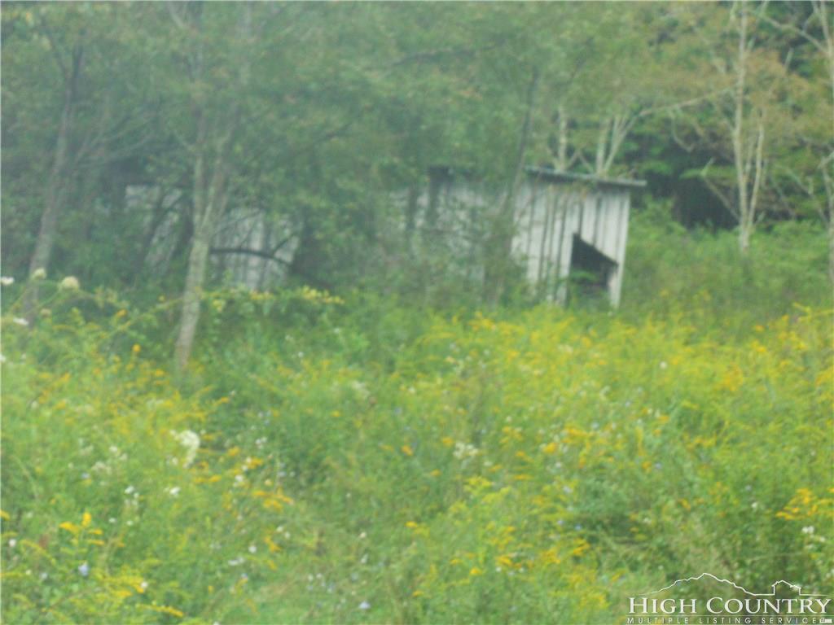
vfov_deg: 10.6
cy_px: 312
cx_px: 417
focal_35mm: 140
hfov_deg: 14.1
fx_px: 3373
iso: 500
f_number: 6.6
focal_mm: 25
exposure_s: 1/60
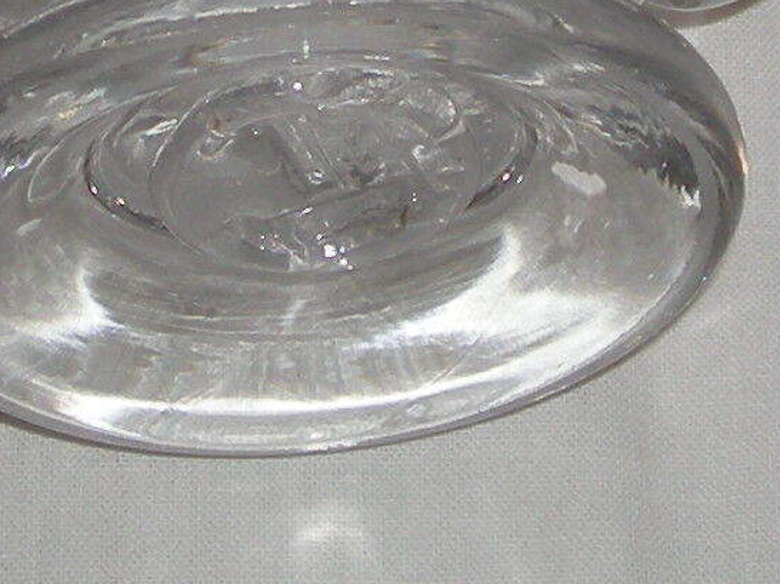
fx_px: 4437
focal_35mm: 197
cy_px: -467
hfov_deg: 10.0
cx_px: 283
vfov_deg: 7.3
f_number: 2.8
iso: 50
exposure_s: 1/41.5
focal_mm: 5.7
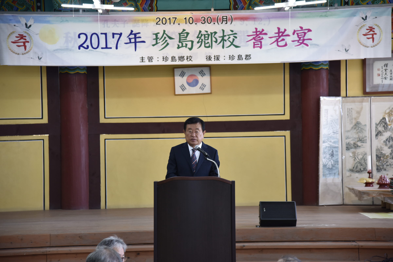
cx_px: 196
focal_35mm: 95
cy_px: 131
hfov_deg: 21.5
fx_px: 1037
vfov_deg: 14.4
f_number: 4.5
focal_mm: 95
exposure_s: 1/125
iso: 800
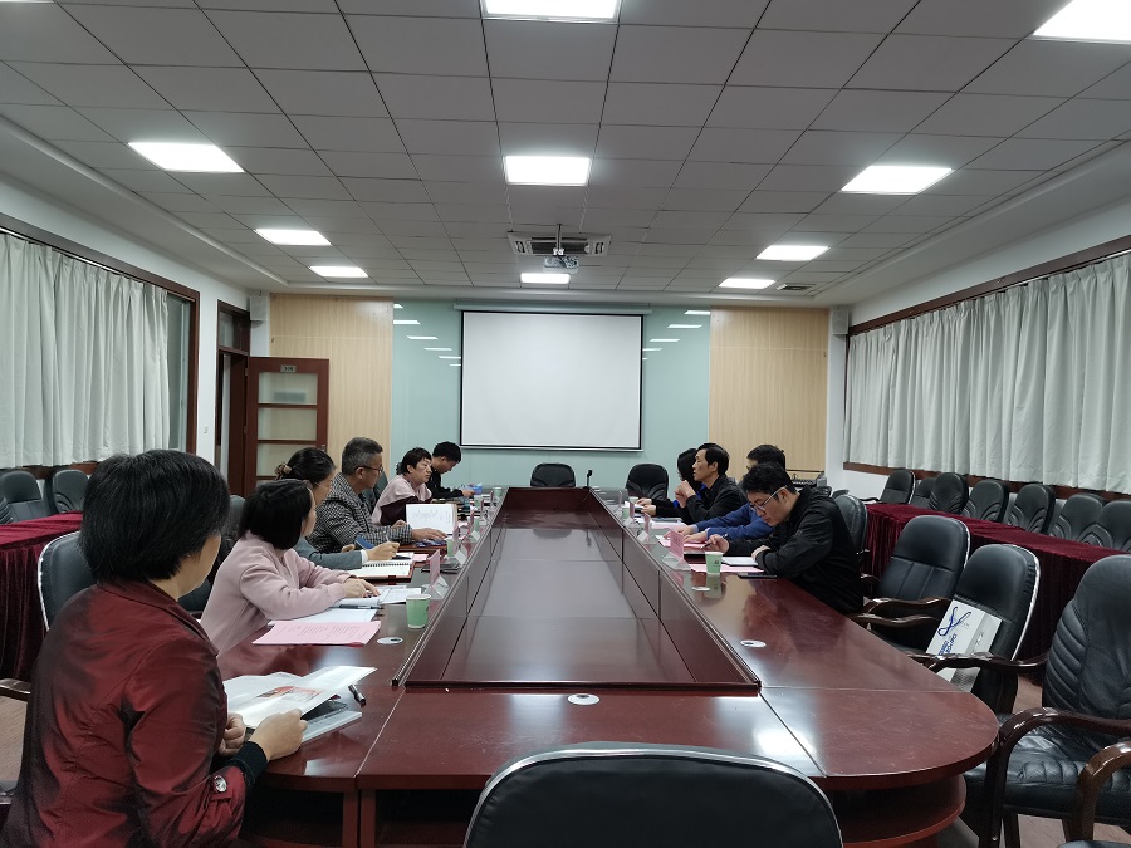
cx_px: 566
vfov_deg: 53.1
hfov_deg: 67.3
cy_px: 424
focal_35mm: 26
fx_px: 849
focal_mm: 4.75
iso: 200
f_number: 1.8
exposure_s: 1/50
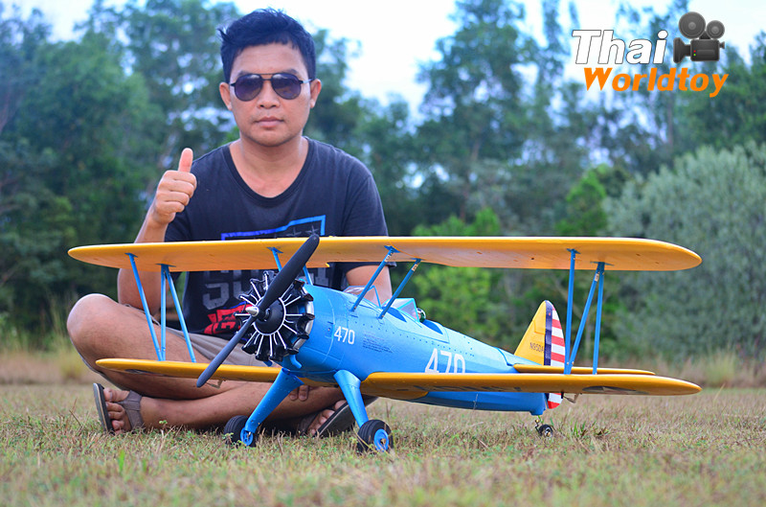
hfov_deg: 24.7
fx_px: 1751
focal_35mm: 82
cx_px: 383
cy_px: 254
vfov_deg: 16.5
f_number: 5
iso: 400
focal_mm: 55
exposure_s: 1/125
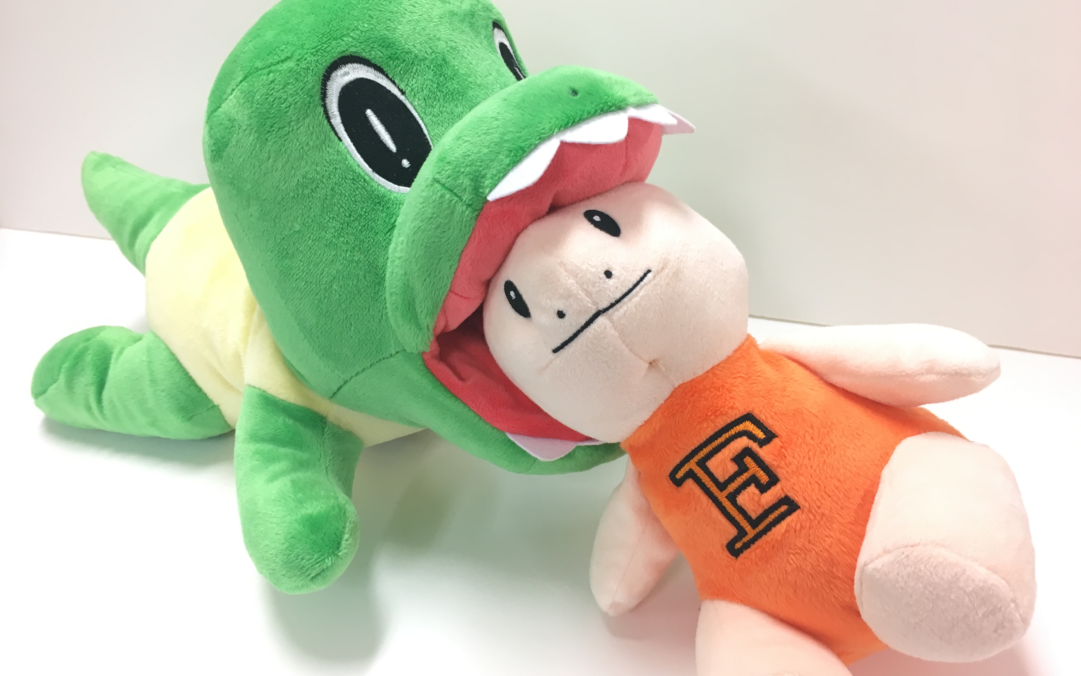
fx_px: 913
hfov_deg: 61.2
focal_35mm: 31
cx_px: 540
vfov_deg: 40.6
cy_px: 313
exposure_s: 1/30
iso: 64
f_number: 2.2
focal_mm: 4.15
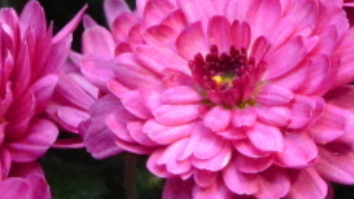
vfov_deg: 2.7
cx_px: 529
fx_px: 4285
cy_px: 8
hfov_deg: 4.7
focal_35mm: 456
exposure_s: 1/250
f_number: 22
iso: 5000
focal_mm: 65
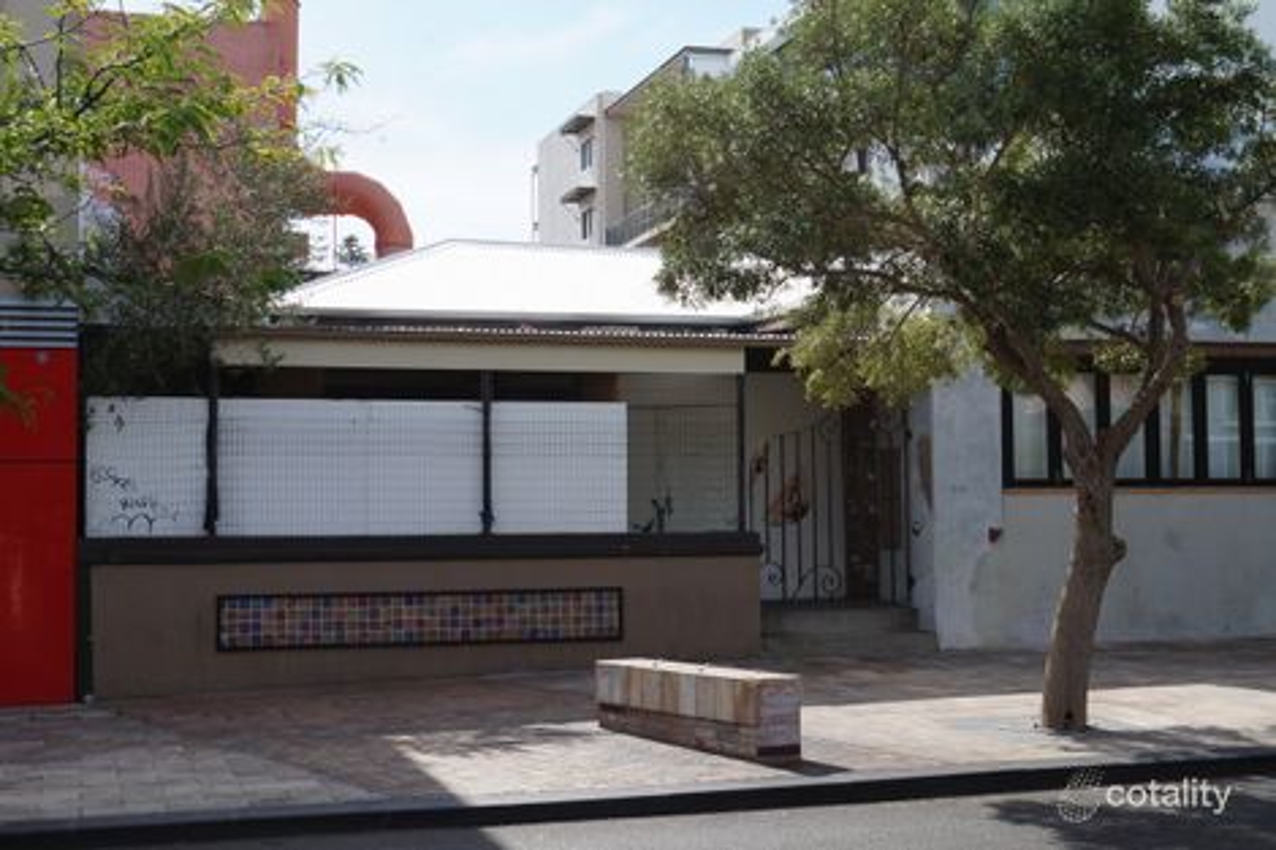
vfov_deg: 25.7
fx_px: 1860
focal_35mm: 52
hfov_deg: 37.9
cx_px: 638
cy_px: 425
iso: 100
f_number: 16
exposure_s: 1/100
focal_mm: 35
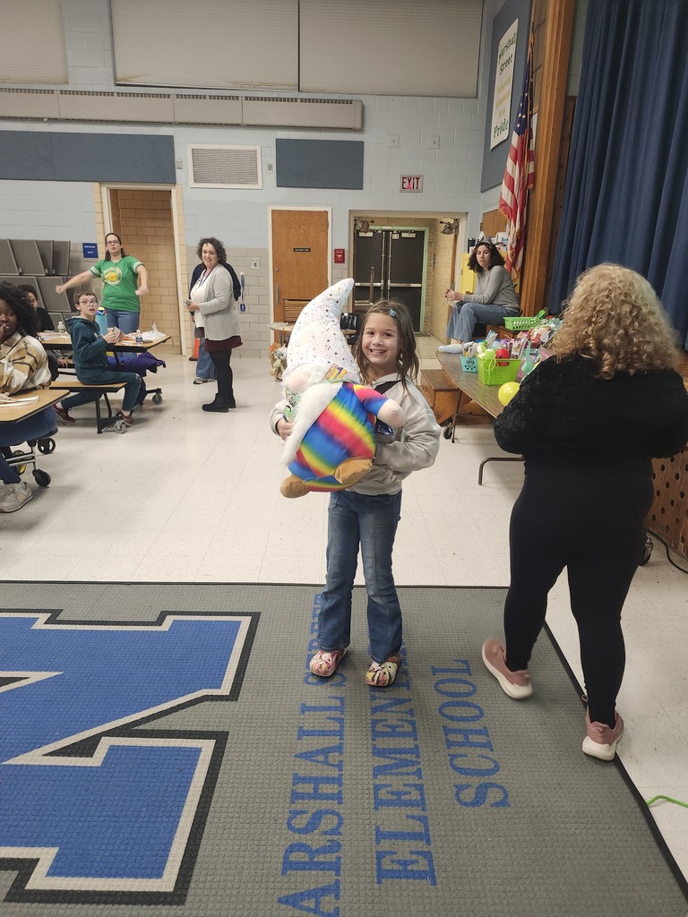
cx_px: 344
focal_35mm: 23
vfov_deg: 73.9
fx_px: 610
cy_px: 458
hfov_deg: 58.9
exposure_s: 1/120
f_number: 1.8
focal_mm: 5.54
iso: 640
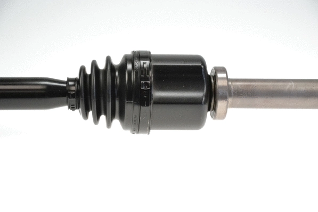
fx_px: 1060
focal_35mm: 120
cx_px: 159
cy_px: 106
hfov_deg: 17.1
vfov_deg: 11.4
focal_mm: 80
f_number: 5.6
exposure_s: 1/500
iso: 1600
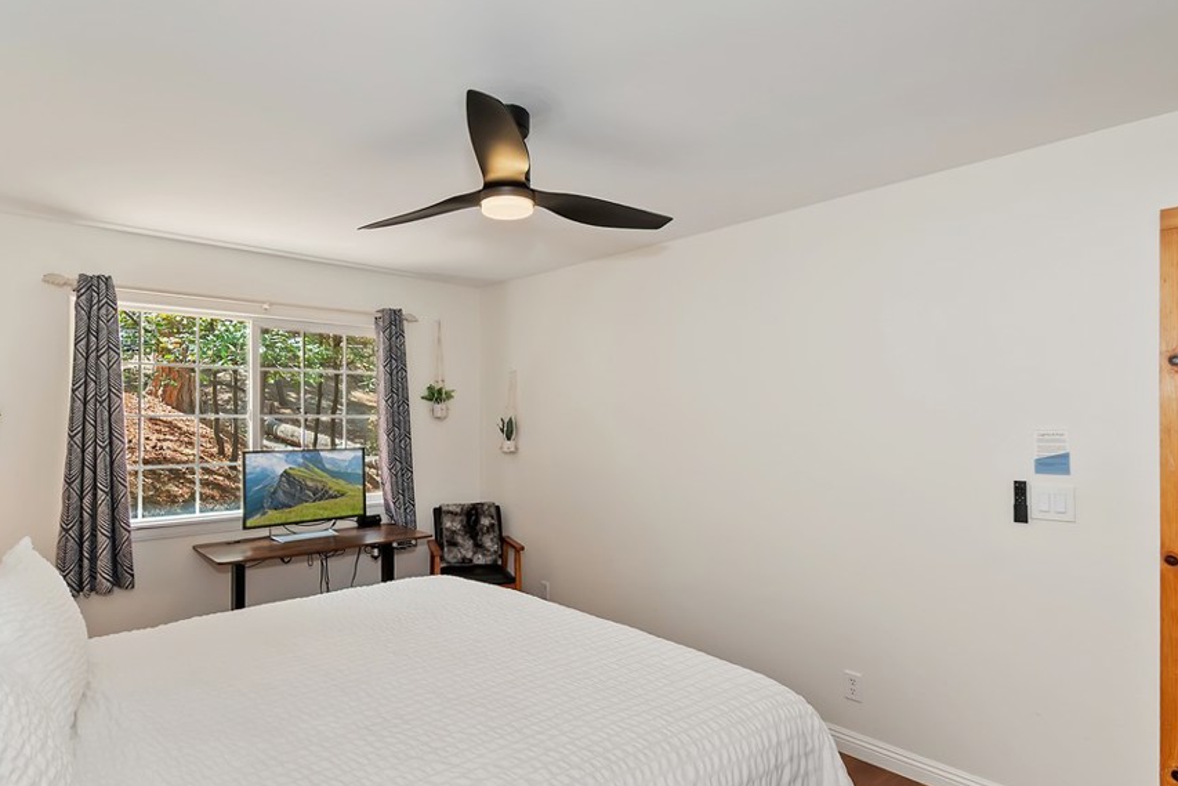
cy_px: 421
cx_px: 550
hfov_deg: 89.9
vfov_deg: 67.3
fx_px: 589
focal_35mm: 18
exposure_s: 1/30
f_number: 8
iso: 400
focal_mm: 10
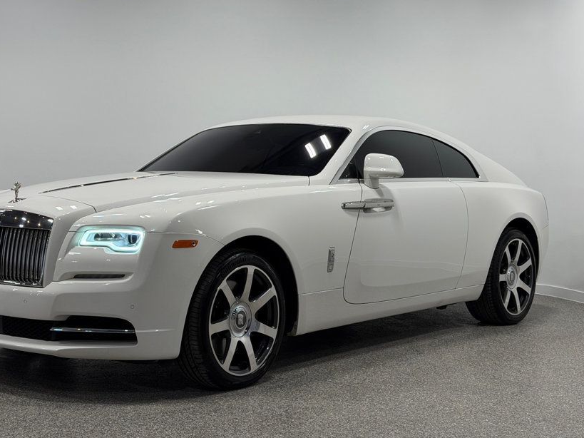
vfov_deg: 24.4
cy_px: 188
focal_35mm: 60
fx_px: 1012
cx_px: 235
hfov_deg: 32.1
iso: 80
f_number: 1.78
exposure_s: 1/587
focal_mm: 6.76
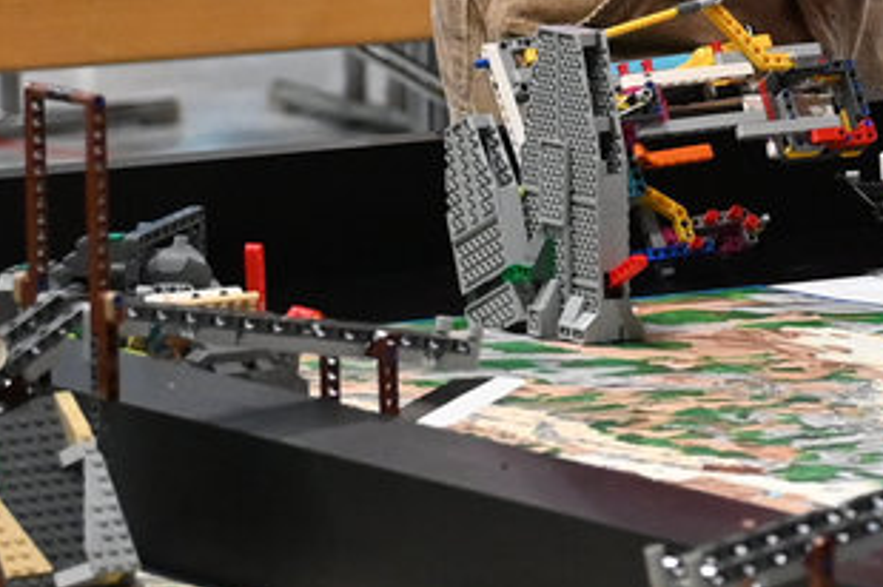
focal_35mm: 359
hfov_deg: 5.5
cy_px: -150
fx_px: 8796
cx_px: 2475
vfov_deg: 3.8
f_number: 4
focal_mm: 58
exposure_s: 1/100
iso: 3200
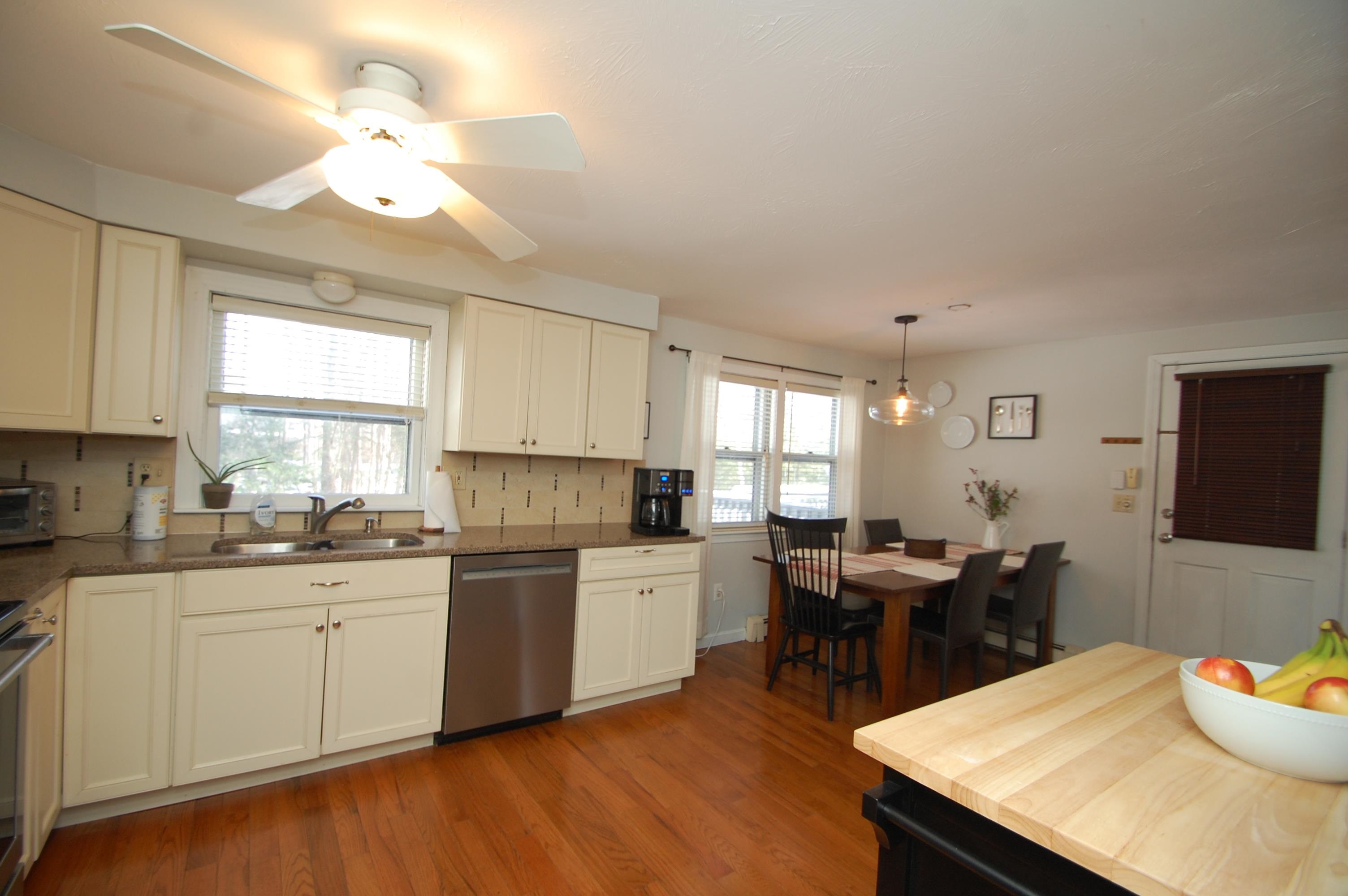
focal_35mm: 15
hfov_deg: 100.4
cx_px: 674
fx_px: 561
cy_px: 448
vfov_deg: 77.2
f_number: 4
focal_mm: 10
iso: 400
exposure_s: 1/60
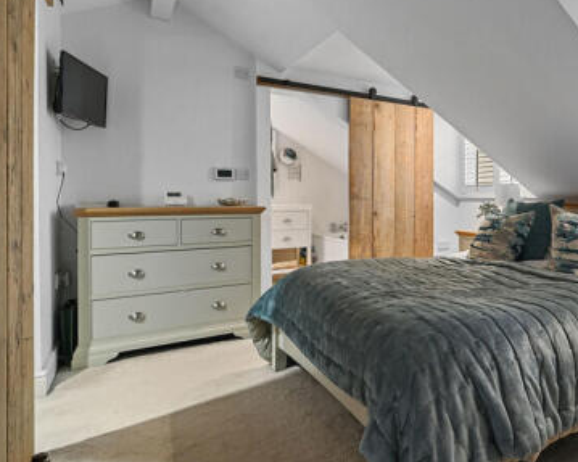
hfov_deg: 62.9
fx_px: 410
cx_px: 480
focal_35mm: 24
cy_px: 185
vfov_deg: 58.3
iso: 400
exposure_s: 1.6
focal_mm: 14
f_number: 8
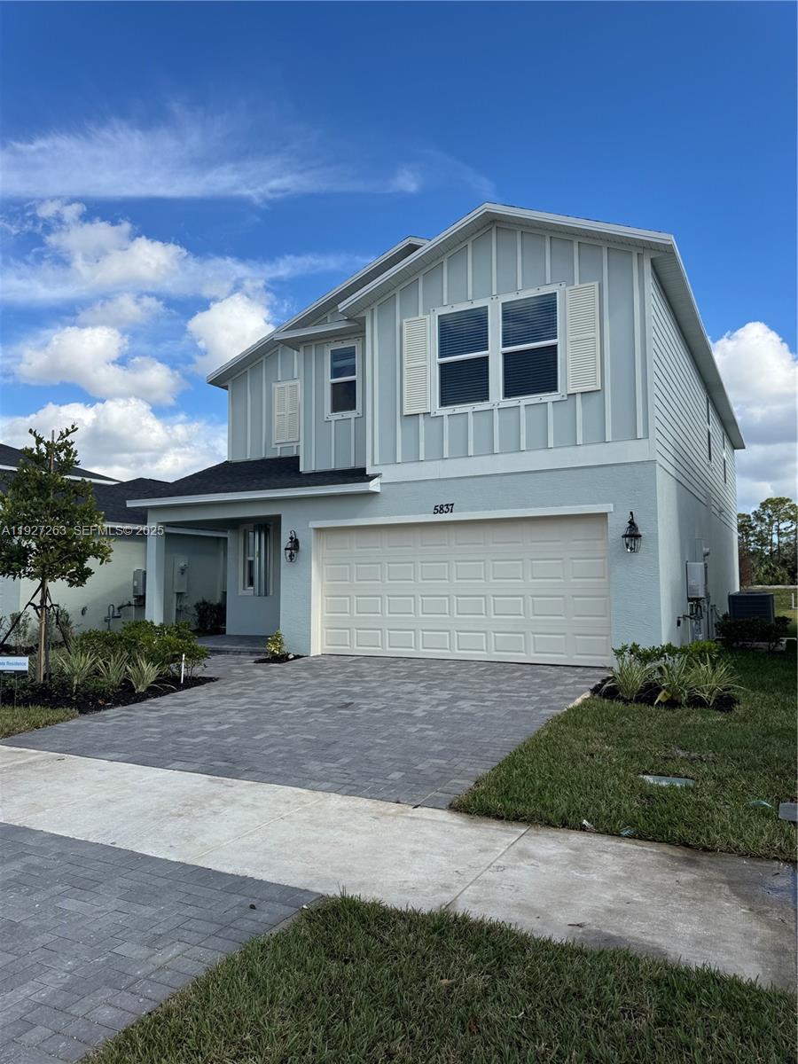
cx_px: 399
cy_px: 532
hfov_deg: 56.8
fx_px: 738
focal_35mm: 24
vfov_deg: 71.6
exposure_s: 1/4950
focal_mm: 6.76
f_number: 1.78
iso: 80
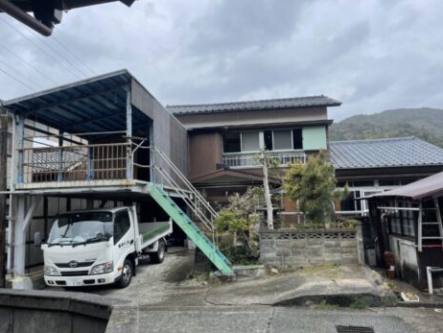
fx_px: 346
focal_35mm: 27
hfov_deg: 65.3
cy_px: 171
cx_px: 228
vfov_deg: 51.4
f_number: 1.6
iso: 32
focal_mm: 4.2
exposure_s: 1/1062
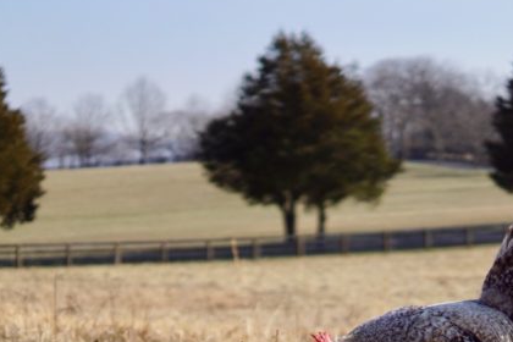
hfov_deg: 21.2
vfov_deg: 14.2
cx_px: 325
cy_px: 256
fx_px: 1367
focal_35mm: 96
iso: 100
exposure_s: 1/4000
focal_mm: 35
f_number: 1.8
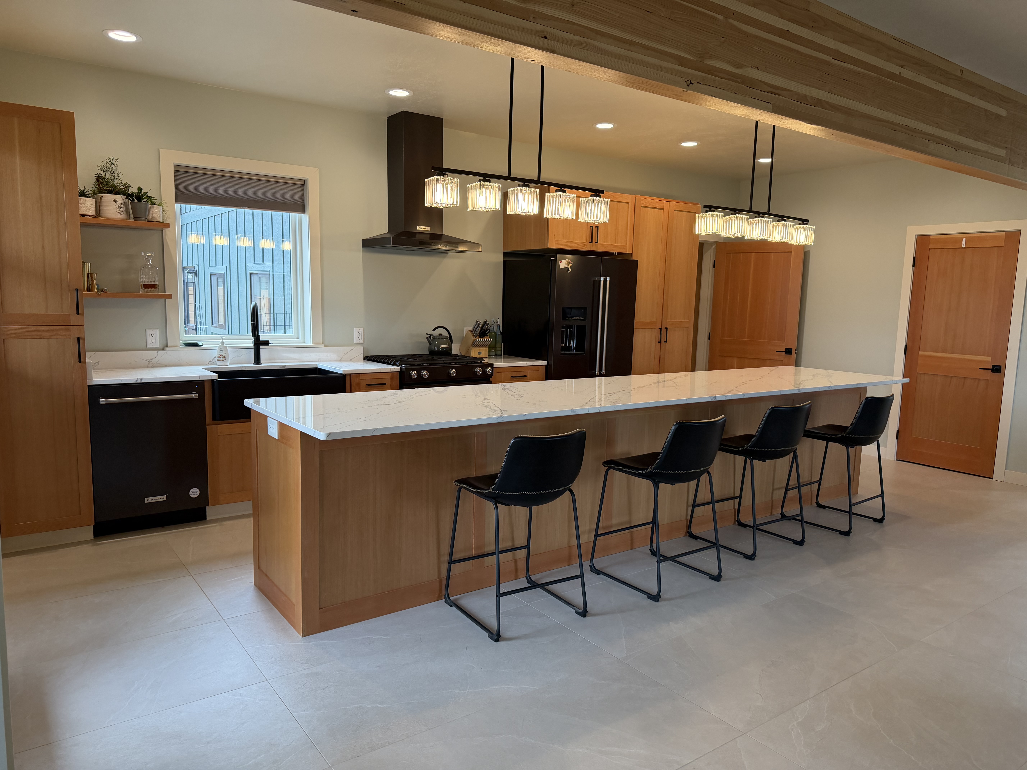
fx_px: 712
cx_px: 514
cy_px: 385
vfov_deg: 56.8
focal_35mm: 24
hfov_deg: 71.6
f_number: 1.78
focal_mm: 6.76
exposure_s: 1/219
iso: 200
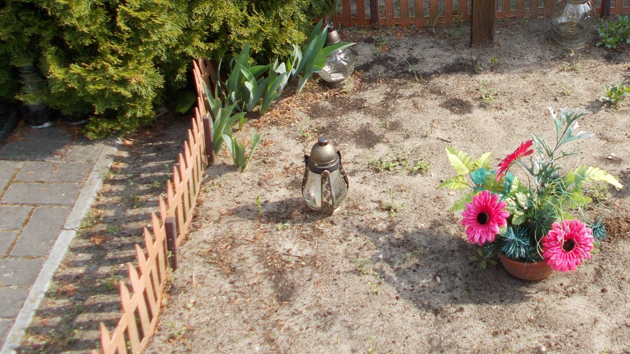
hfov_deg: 40.0
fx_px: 835
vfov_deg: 23.4
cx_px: 487
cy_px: 48
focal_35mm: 50
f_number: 3.2
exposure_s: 1/320
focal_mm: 4.6
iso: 80
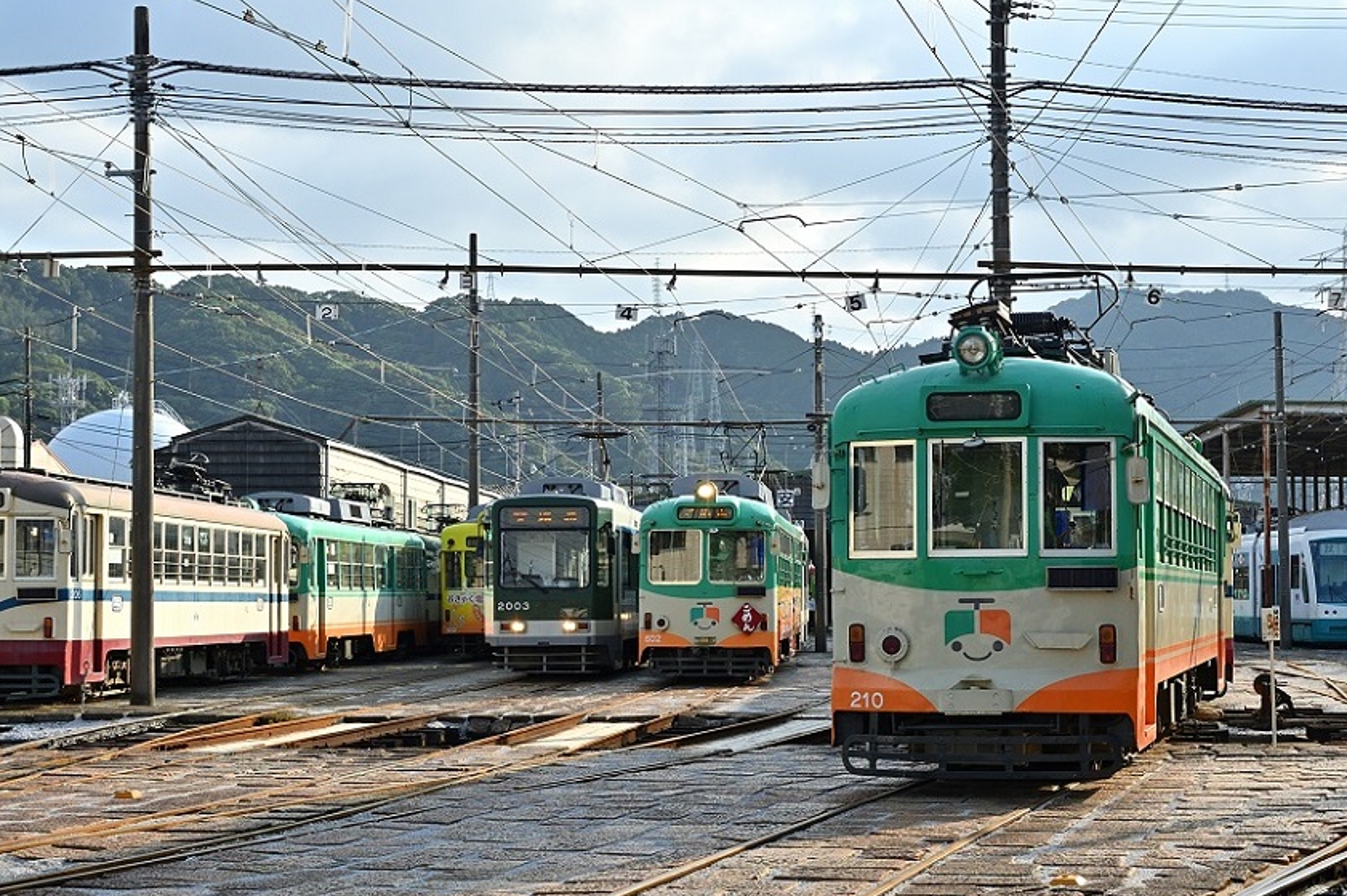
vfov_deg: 25.5
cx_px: 804
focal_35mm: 53
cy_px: 478
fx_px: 1982
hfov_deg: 37.4
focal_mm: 22
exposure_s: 1/640
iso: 100
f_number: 5.6
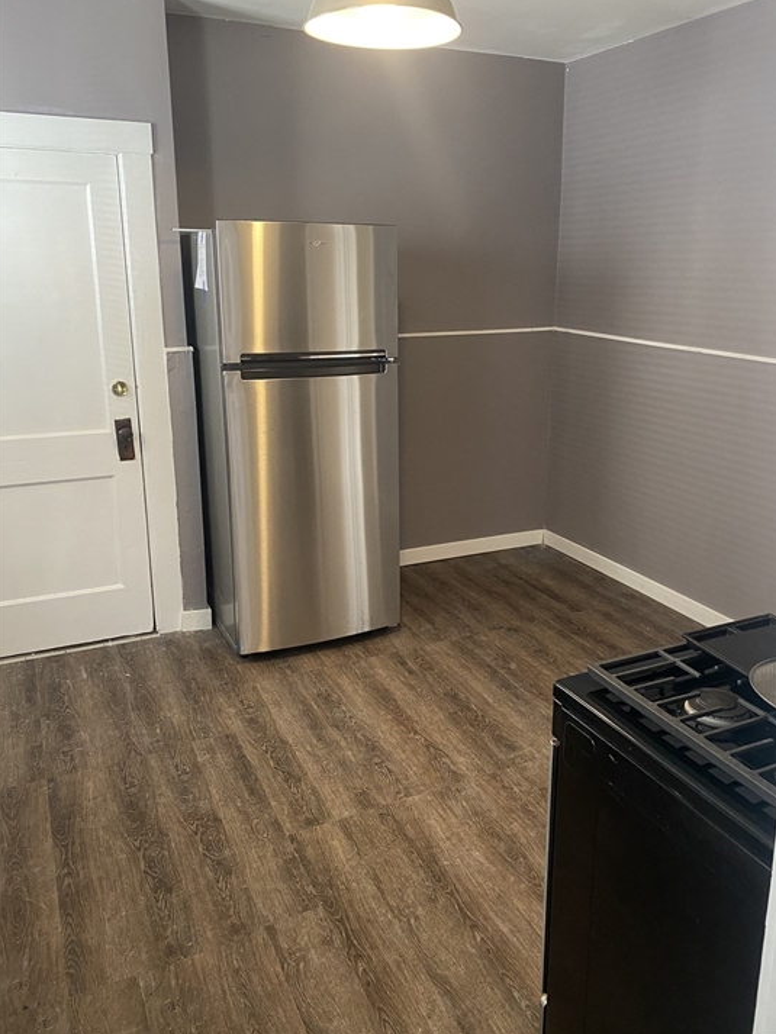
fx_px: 837
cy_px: 483
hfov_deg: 49.7
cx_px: 413
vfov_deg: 63.4
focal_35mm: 28
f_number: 1.8
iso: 250
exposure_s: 1/60
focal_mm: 4.25
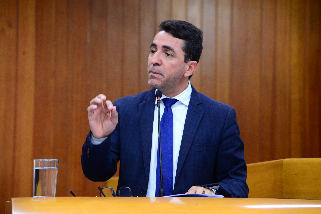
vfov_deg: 11.4
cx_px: 160
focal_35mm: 120
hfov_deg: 17.1
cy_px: 107
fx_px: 1070
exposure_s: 1/60
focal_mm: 120
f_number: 4.5
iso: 2500
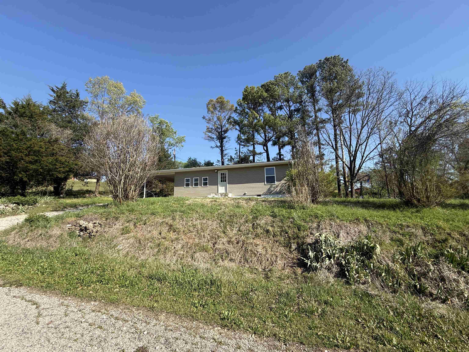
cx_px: 234
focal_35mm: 14
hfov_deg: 102.1
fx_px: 190
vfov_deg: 85.7
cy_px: 176
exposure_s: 1/1211
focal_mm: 2.22
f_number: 2.2
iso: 50
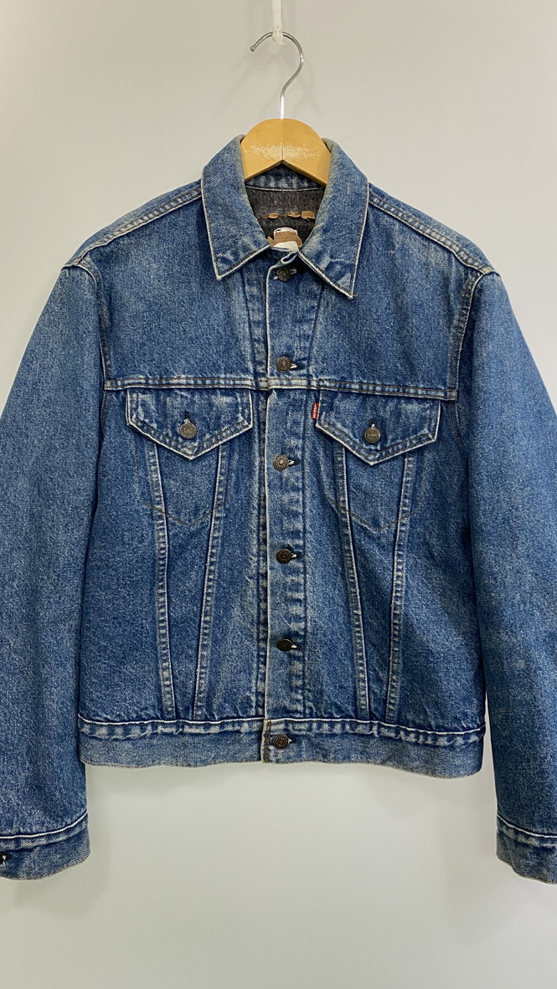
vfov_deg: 66.1
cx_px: 275
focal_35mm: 29
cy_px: 488
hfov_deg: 40.2
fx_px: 761
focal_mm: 4.25
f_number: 1.8
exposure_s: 1/50
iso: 125
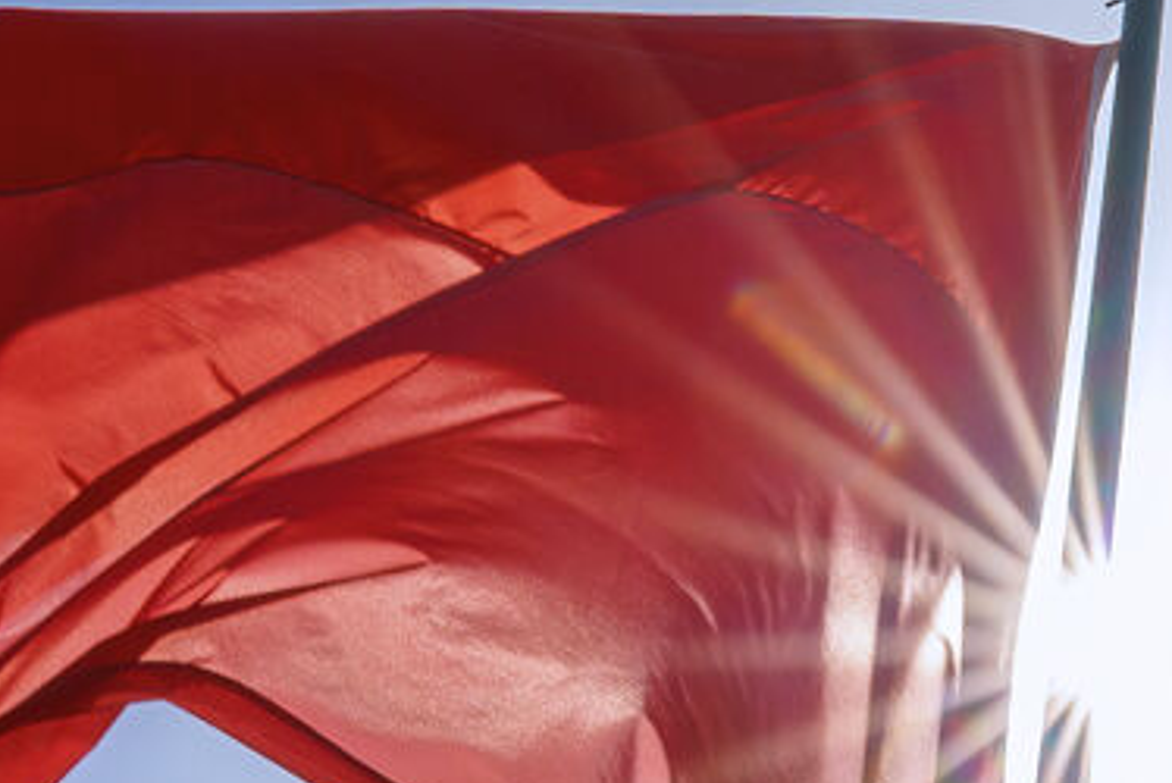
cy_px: 1704
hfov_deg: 18.4
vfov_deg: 11.1
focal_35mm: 109
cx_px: 1069
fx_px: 3551
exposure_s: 1/320
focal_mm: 17
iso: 100
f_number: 13
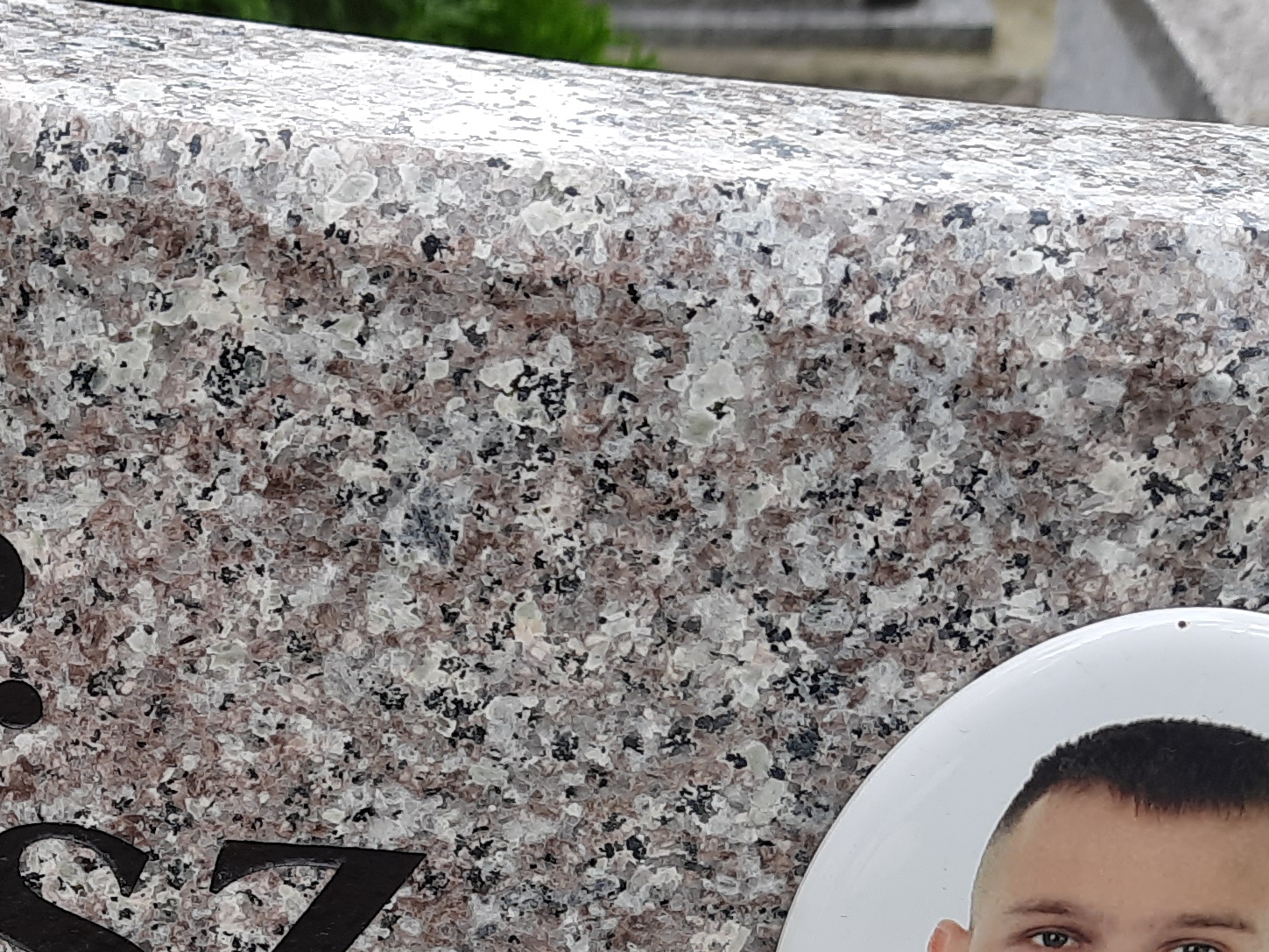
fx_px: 2530
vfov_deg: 20.2
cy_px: 1099
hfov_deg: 26.9
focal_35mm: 69
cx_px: 60
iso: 25
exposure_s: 1/100
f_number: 2
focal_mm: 4.6
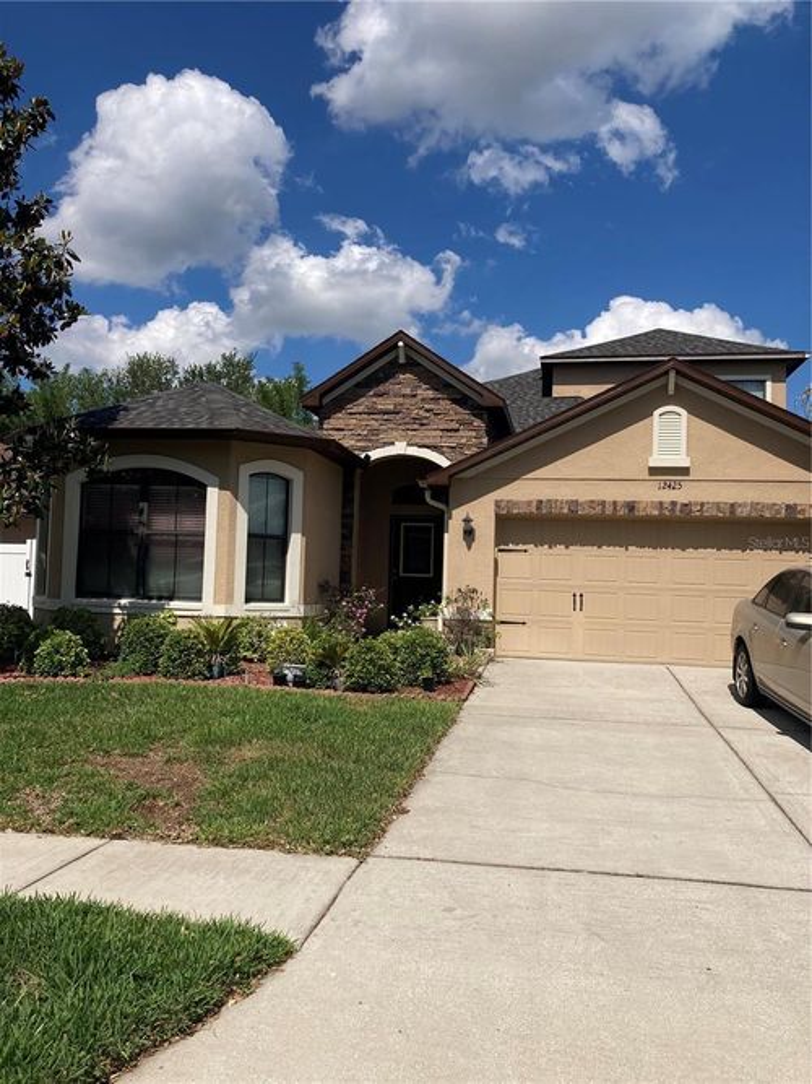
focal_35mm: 28
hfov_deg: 49.7
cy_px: 542
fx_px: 876
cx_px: 406
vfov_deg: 63.5
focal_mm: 3.99
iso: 25
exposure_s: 1/3690
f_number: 1.8
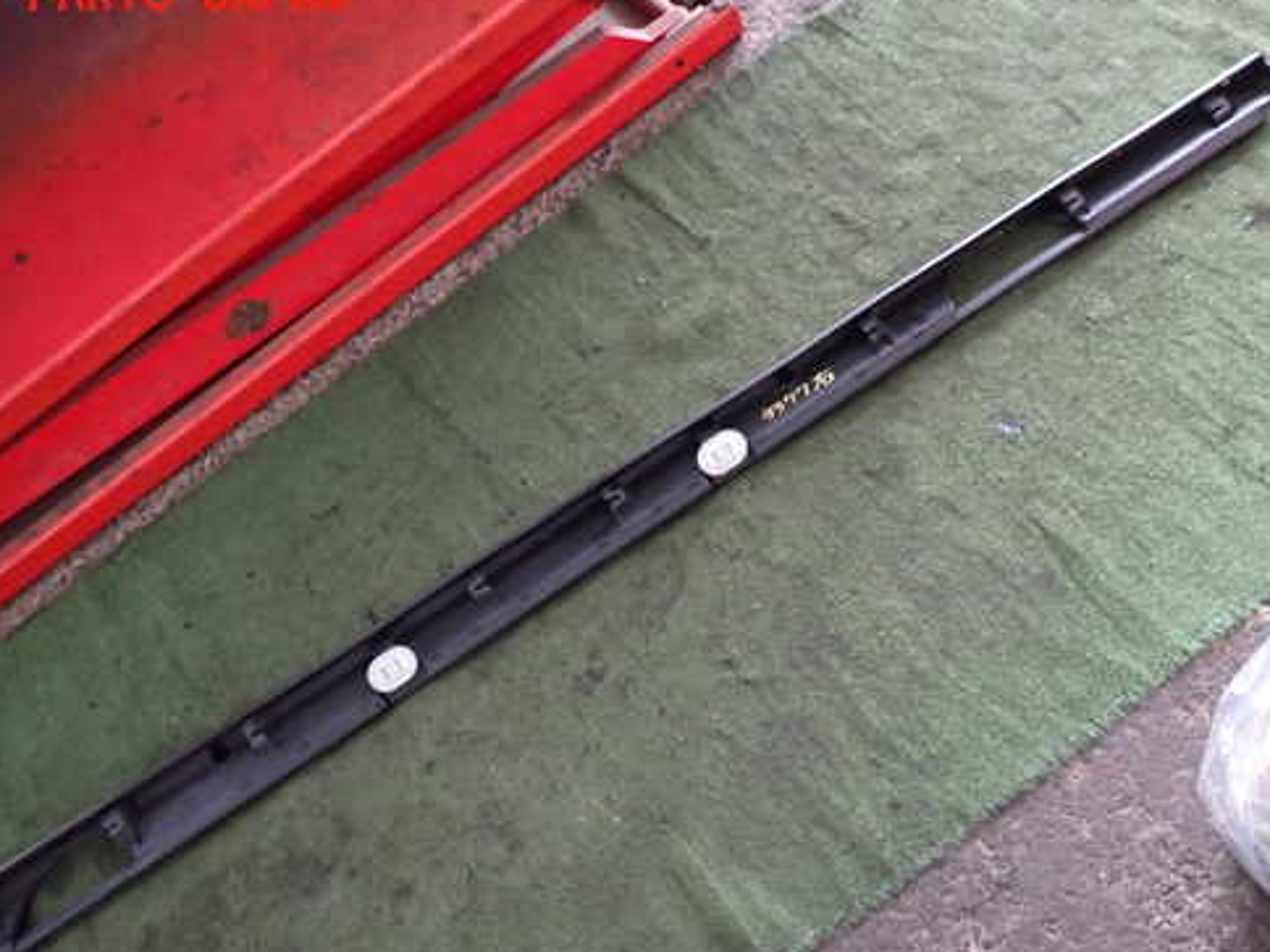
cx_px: 656
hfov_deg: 58.3
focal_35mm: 31
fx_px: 1137
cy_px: 551
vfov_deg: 45.3
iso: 400
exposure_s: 1/30
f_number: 2
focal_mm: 4.5
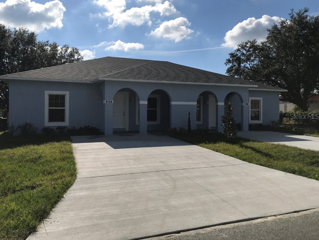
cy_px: 116
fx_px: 267
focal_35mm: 29
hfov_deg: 61.6
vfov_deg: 48.2
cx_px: 155
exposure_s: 1/5988
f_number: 1.8
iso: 20
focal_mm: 3.99
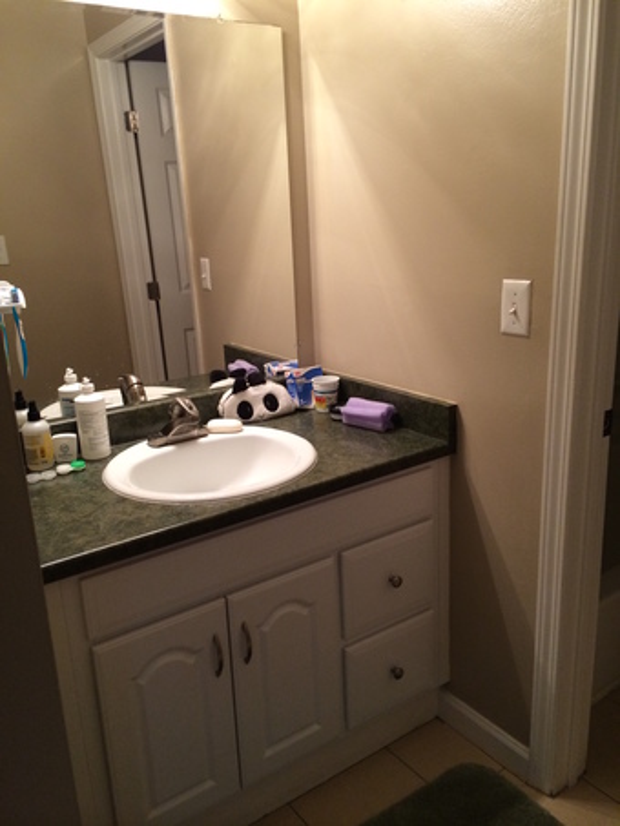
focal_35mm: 30
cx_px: 310
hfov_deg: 46.8
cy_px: 413
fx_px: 716
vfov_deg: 60.0
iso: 125
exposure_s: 1/30
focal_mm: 4.12
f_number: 2.2
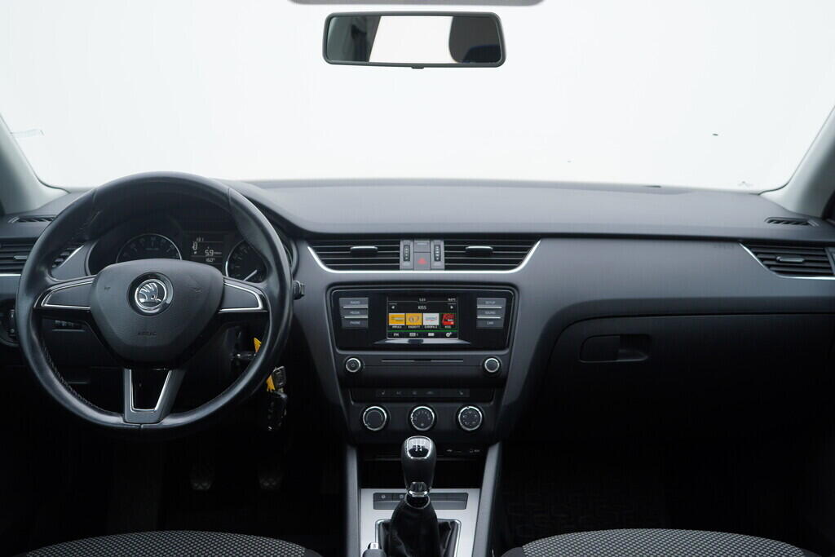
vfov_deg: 36.9
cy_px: 278
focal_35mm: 36
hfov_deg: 53.1
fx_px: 835
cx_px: 418
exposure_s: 1/50
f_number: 3.2
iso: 125
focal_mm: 24
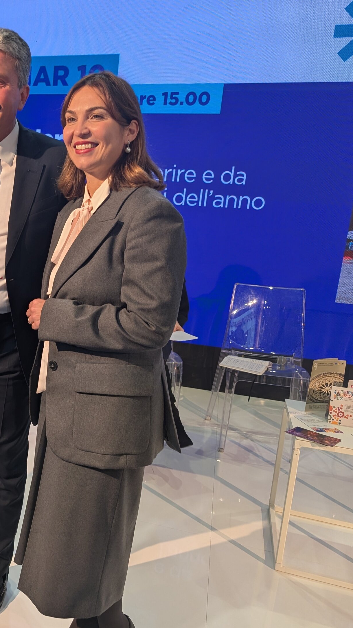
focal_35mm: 35
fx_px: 583
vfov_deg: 56.6
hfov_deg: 30.9
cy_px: 315
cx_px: -13
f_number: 1.68
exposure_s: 1/100
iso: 84
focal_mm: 6.9
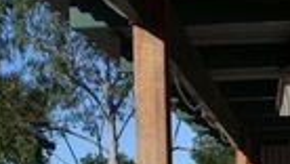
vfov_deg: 11.7
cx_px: 286
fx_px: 739
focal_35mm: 96
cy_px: 300
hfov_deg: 21.5
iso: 100
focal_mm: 18
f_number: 8
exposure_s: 1/250
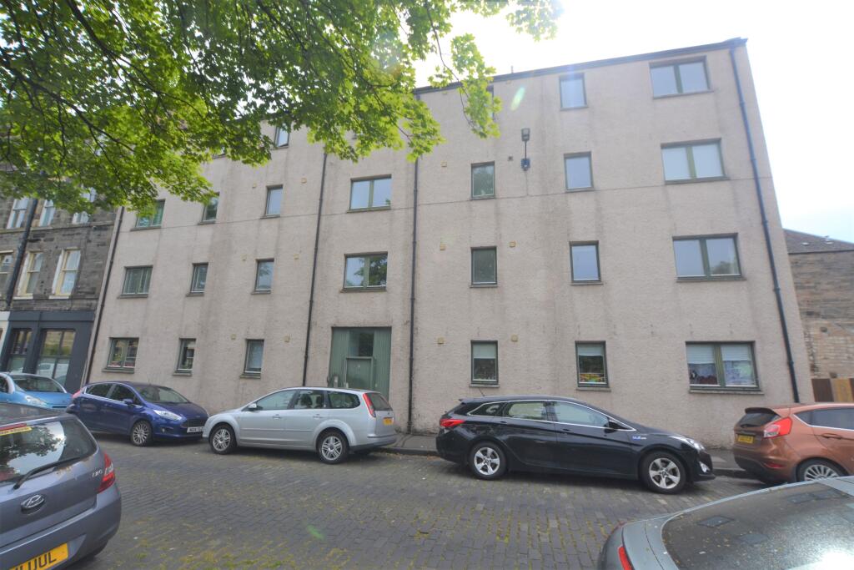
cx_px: 427
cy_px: 285
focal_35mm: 15
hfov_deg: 100.4
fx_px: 356
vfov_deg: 77.3
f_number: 7.1
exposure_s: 1/200
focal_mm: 10
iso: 100
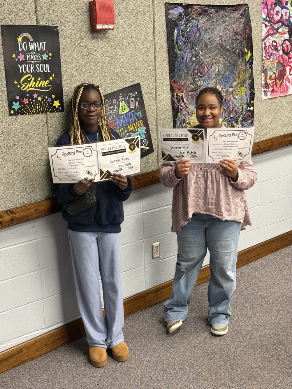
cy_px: 194
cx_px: 146
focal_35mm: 48
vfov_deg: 39.7
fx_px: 540
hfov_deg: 30.3
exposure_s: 1/60
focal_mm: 6.76
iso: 250
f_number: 1.78
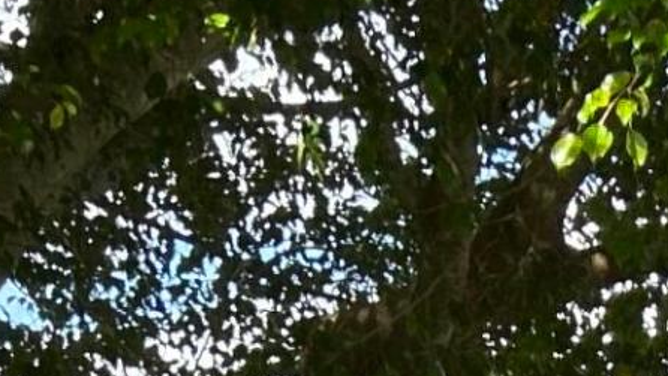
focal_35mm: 183
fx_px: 3242
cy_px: 1428
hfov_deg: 10.9
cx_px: 1276
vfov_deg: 5.8
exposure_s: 1/632
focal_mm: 5.7
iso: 50
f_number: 1.5
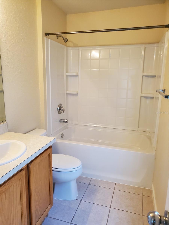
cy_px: 112
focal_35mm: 26
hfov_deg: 53.1
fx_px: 169
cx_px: 84
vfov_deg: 67.3
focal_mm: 4.3
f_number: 2.4
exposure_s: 1/40
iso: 200
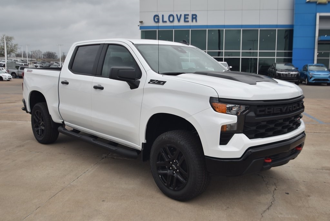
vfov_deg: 36.9
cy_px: 110
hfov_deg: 53.1
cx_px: 165
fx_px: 330
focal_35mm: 36
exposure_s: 1/400
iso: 100
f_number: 4.5
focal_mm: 24
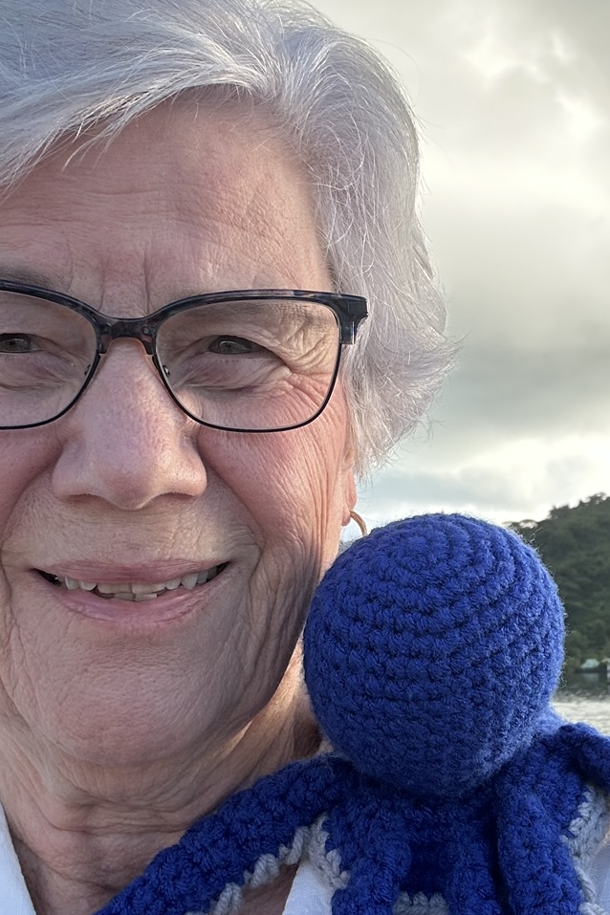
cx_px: 450
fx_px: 1271
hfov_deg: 26.7
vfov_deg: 39.6
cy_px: 463
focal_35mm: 50
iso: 25
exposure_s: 1/270
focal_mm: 2.69
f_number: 1.9
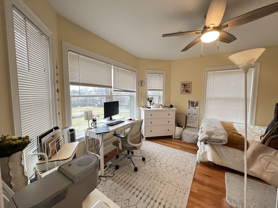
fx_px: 104
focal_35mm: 13
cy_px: 104
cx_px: 139
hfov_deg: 106.2
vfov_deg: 89.9
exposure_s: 1/60
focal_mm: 1.57
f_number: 1.8
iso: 250
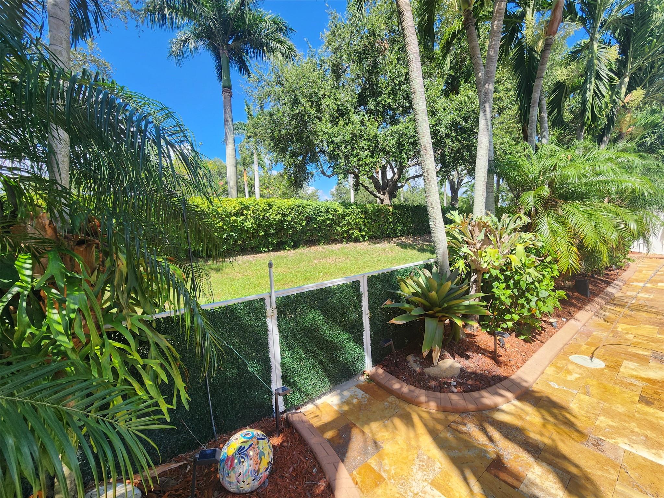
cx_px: 332
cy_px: 249
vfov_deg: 89.9
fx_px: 249
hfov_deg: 106.2
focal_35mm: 13
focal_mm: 2.2
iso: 50
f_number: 2.2
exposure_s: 1/871
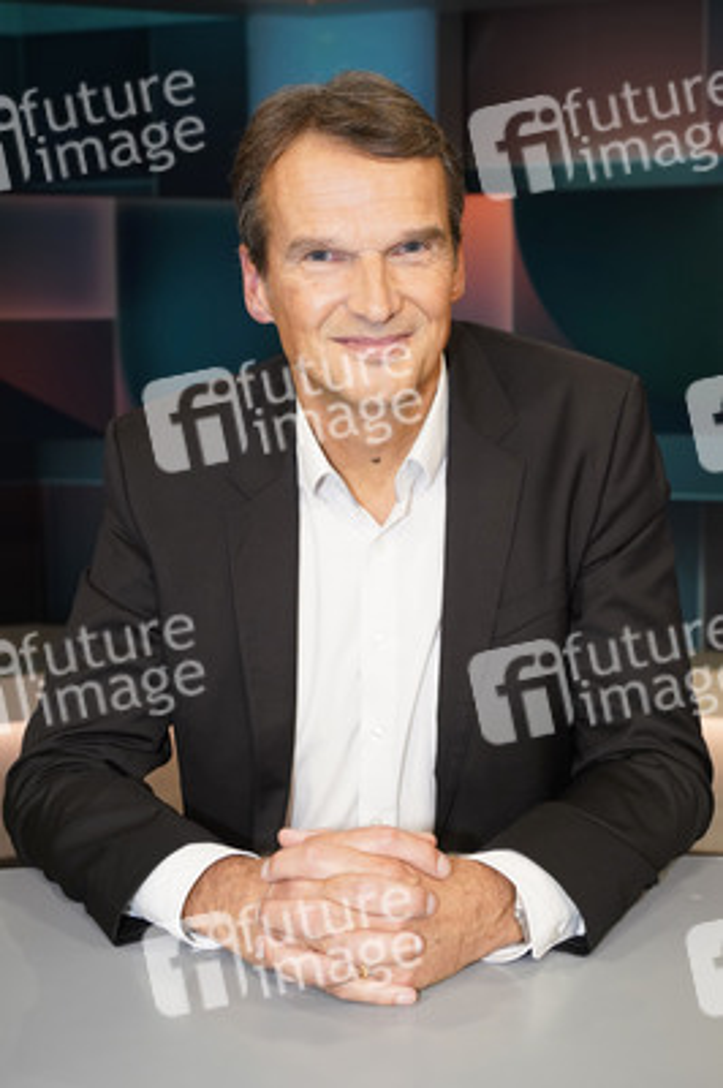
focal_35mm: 43
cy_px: 544
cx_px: 362
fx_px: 1298
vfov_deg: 45.5
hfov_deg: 31.1
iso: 2000
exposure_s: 1/125
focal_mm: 43
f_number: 5.6
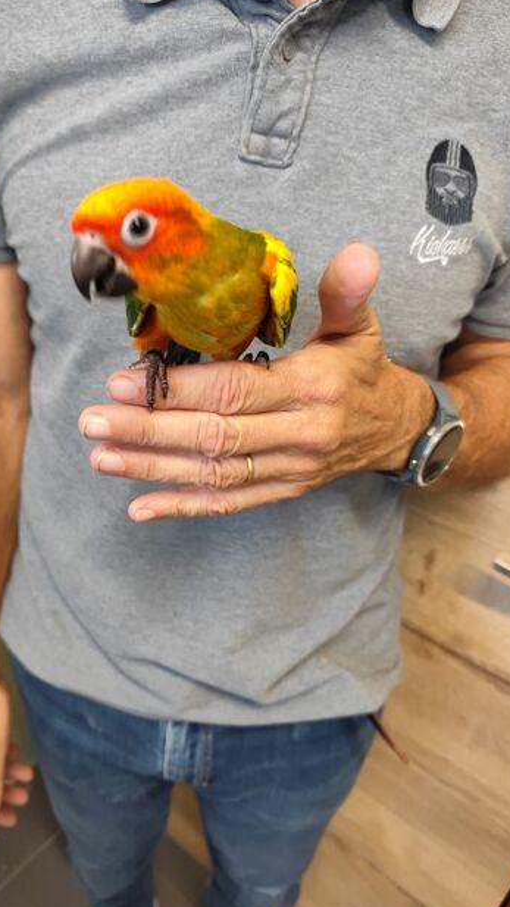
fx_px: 625
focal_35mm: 26
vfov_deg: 71.9
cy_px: 456
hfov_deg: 43.8
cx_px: 172
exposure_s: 1/50
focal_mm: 6.14
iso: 800
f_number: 1.65
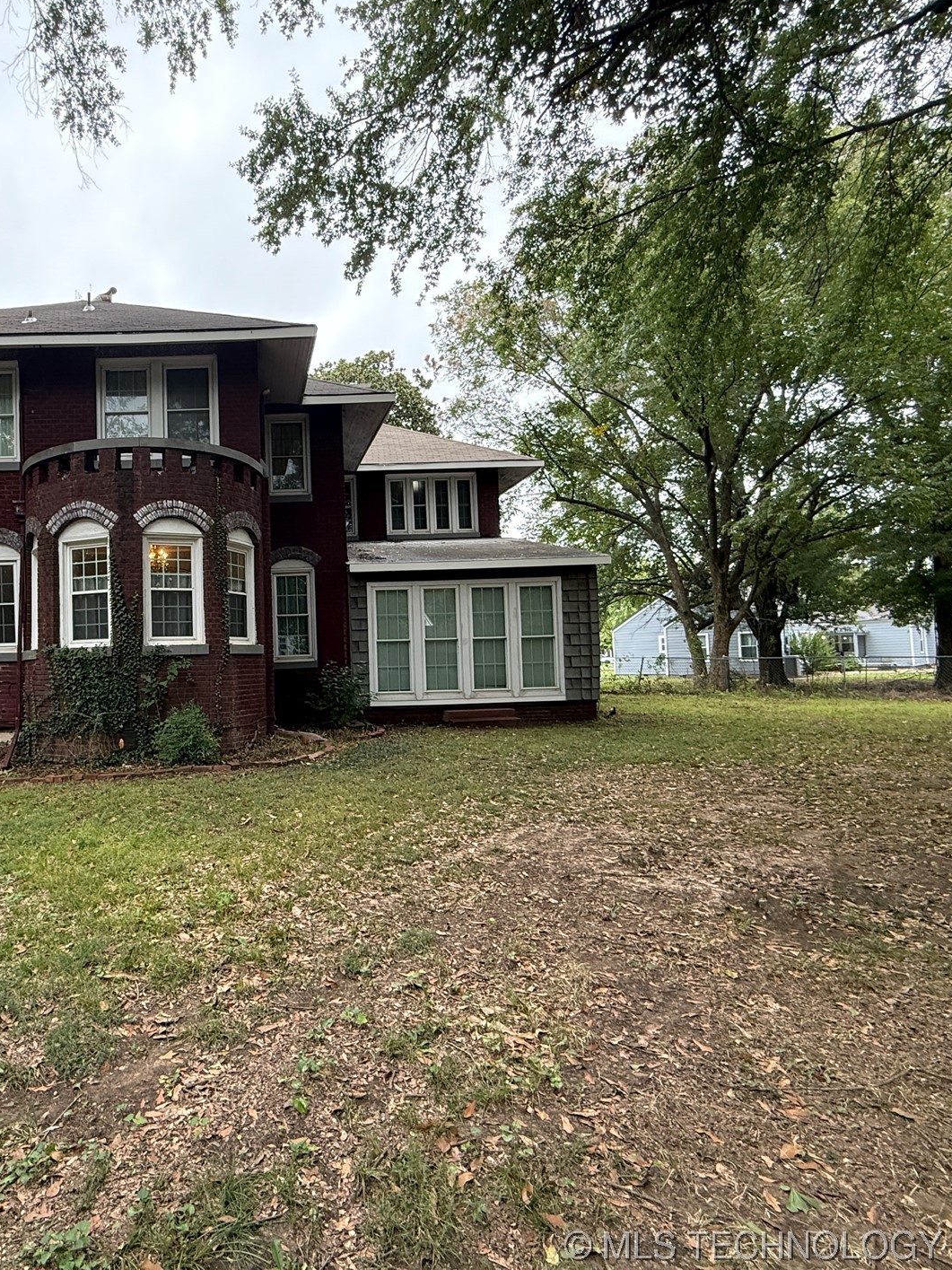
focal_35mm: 19
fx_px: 697
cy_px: 637
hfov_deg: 65.1
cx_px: 254
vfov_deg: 84.7
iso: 160
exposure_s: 1/99
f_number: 2.2
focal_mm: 2.22
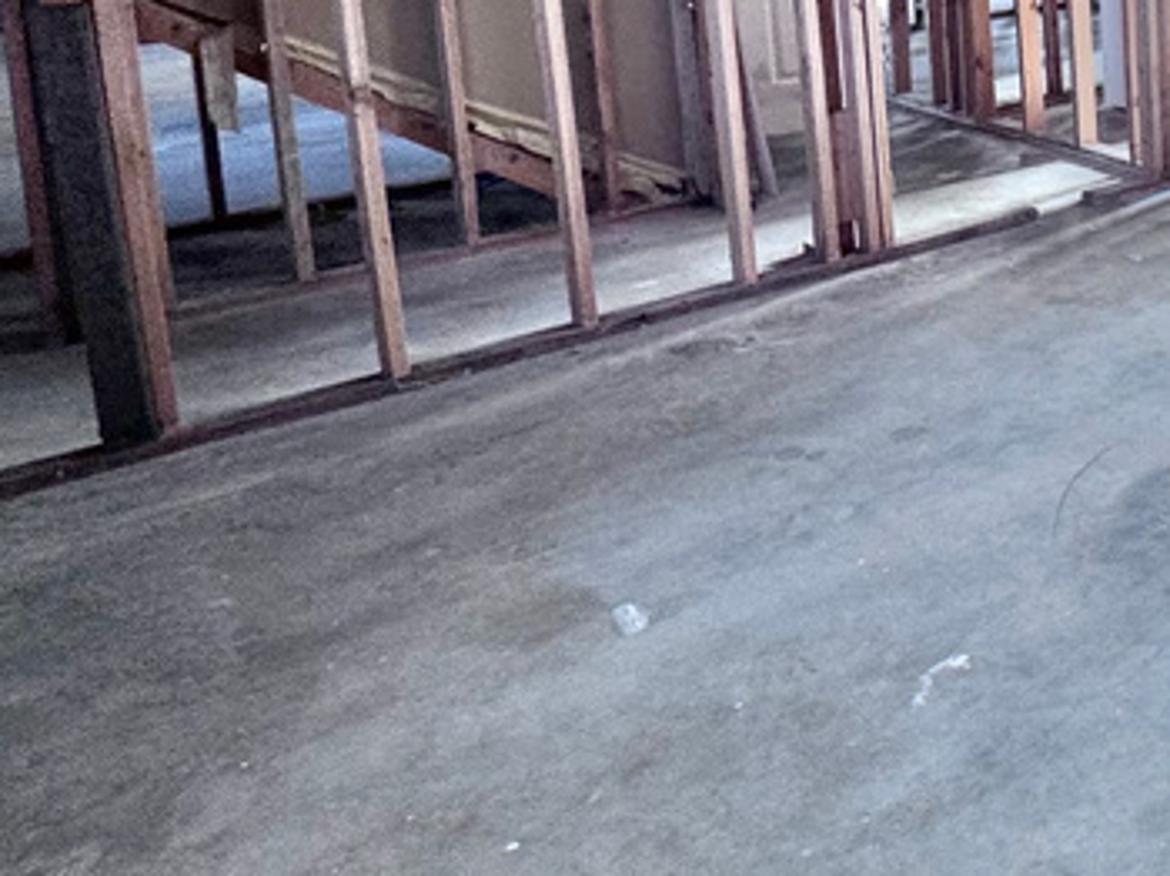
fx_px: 1385
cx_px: 1508
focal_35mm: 41
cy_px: -64
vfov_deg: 31.5
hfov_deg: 33.7
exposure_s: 1/120
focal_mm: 2.22
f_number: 2.2
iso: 125
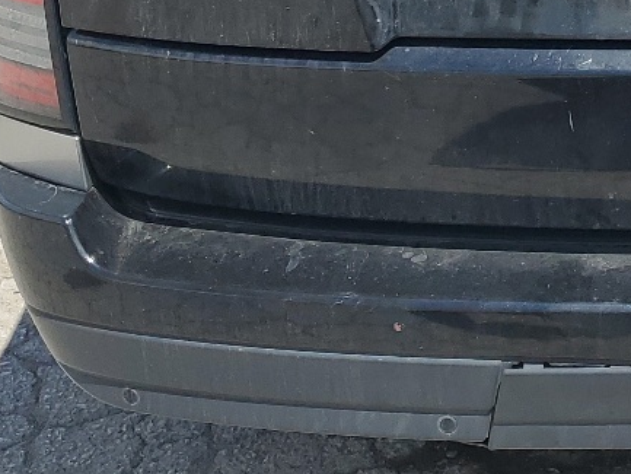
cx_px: 742
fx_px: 1750
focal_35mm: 96
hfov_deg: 19.3
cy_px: -206
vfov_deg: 14.5
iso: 50
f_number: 1.5
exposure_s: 1/2500
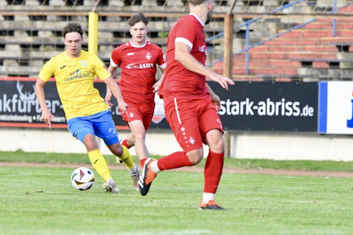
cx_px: 163
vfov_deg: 4.1
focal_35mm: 336
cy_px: 120
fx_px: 3293
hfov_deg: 6.1
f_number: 5.6
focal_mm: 310
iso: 3600
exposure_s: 1/1600
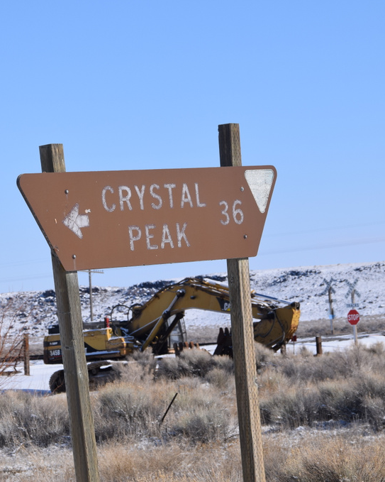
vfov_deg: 10.1
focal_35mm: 191
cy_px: 240
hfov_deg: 8.1
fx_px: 2721
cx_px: 126
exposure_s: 1/800
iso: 200
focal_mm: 90
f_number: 10
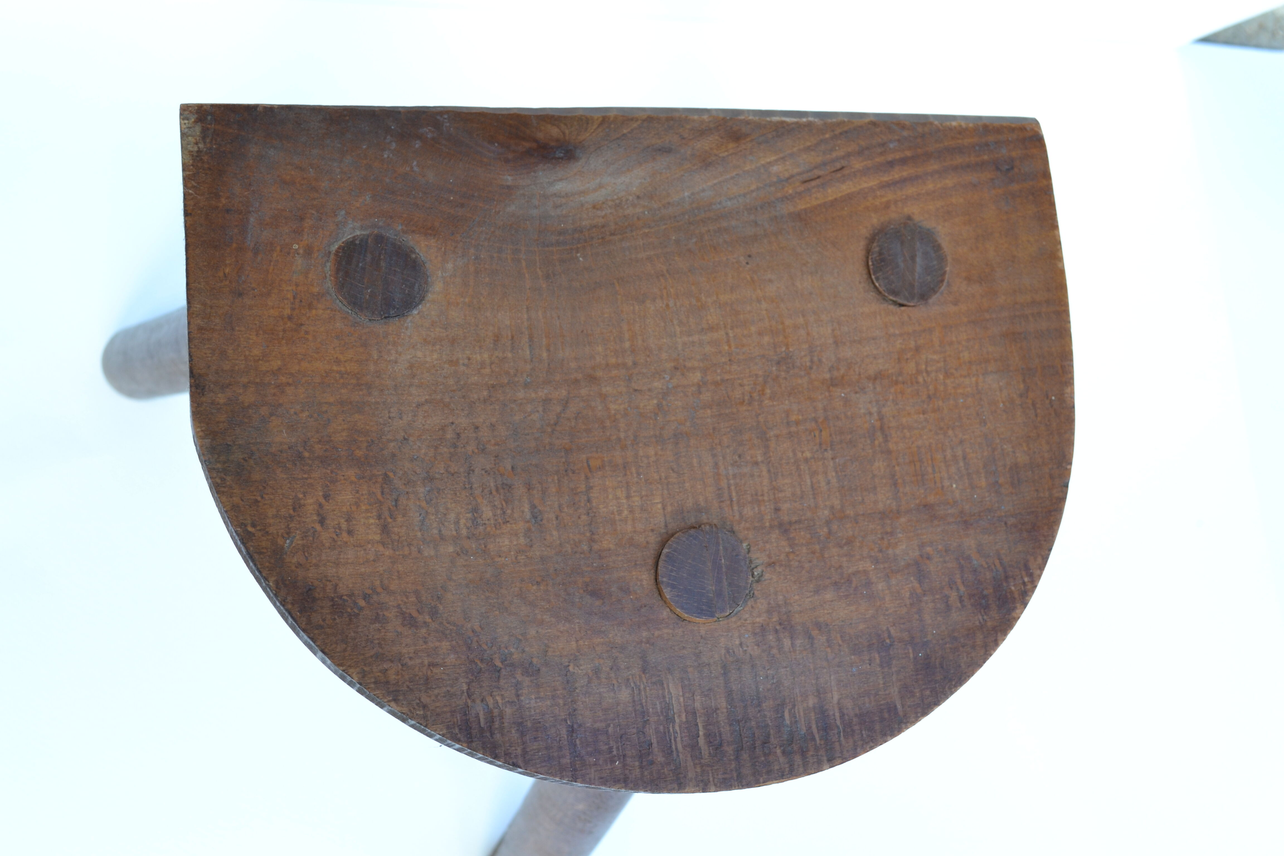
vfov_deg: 31.9
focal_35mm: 42
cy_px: 428
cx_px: 642
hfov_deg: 46.4
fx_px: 1498
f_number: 6.3
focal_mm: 28
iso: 400
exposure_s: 1/80
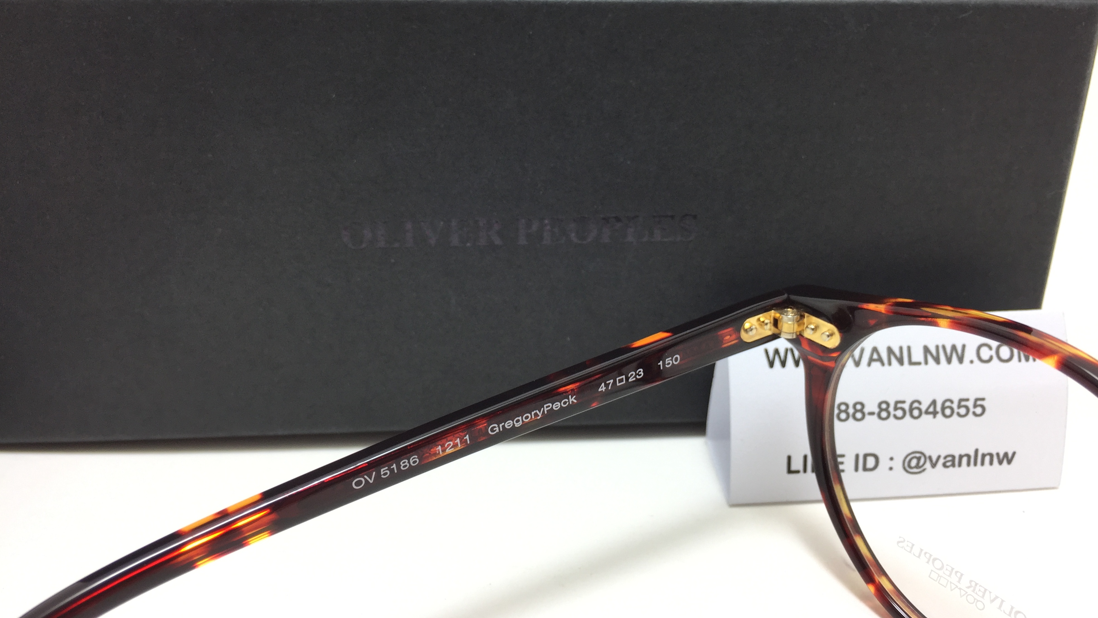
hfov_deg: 61.0
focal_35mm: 32
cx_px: 554
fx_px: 932
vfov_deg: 36.4
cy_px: 225
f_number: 2.2
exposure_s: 1/50
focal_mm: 4.15
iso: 32
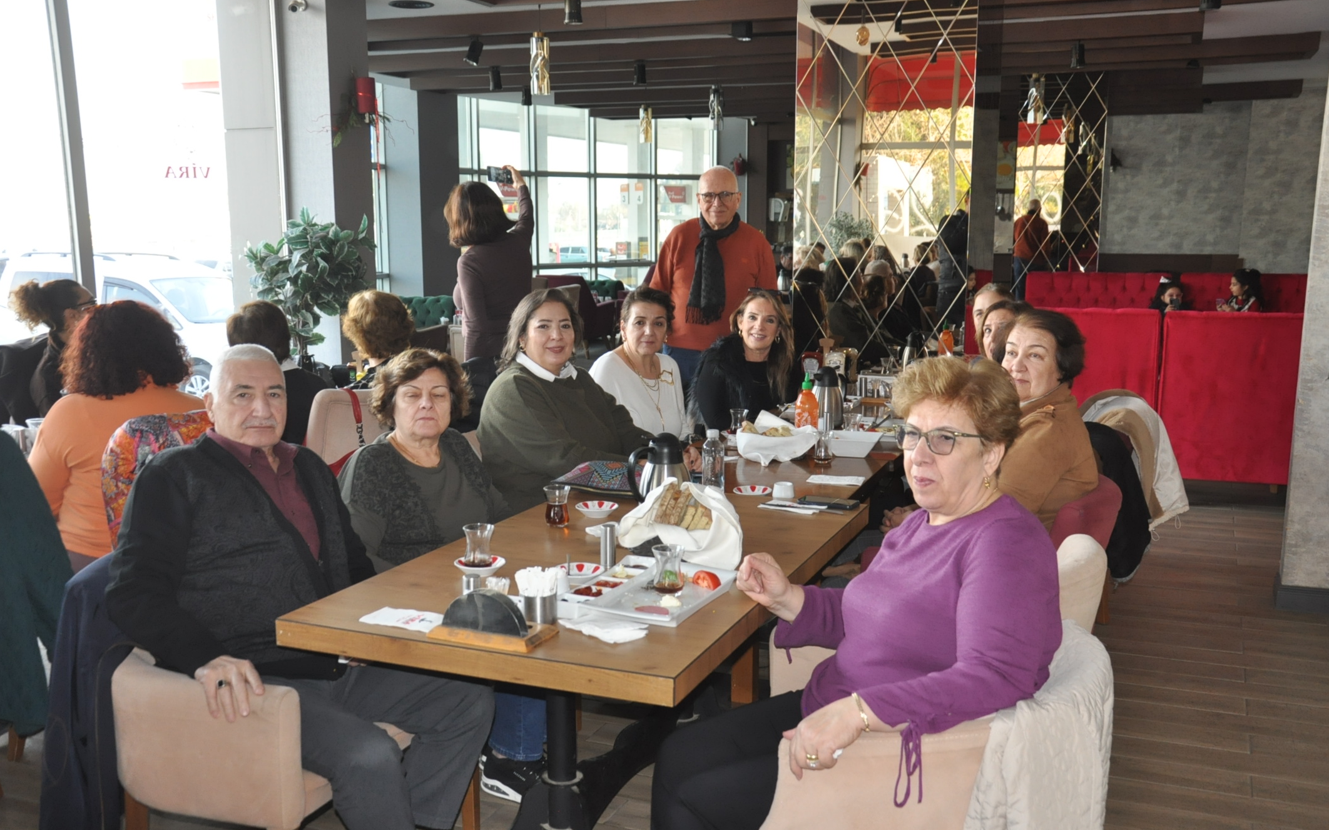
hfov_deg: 52.8
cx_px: 663
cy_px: 442
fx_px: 1340
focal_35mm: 37
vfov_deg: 34.4
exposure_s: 1/125
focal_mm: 24
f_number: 3.8
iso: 800
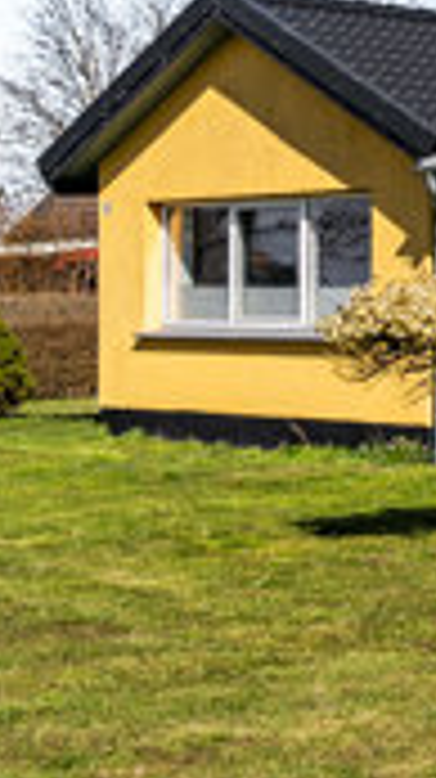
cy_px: 243
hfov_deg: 10.3
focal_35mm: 98
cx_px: 1124
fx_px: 2019
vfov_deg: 21.7
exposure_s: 1/500
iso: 200
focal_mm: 18
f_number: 8
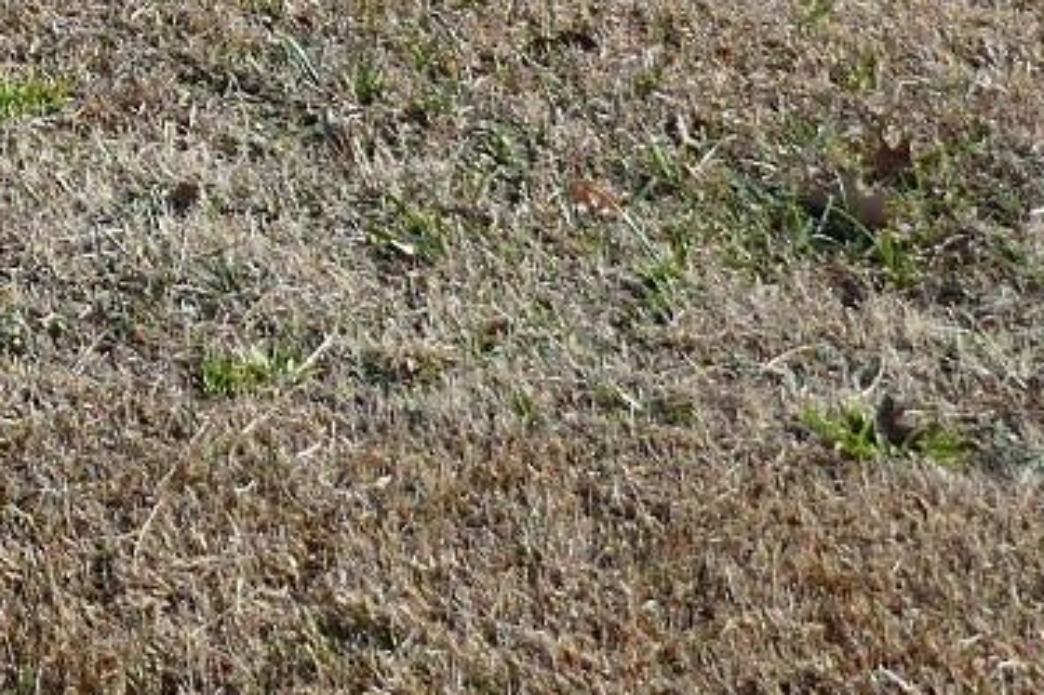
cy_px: -1588
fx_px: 5304
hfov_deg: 10.4
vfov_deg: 6.6
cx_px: -994
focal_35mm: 183
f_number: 2.8
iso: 125
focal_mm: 9.1
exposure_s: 1/2000
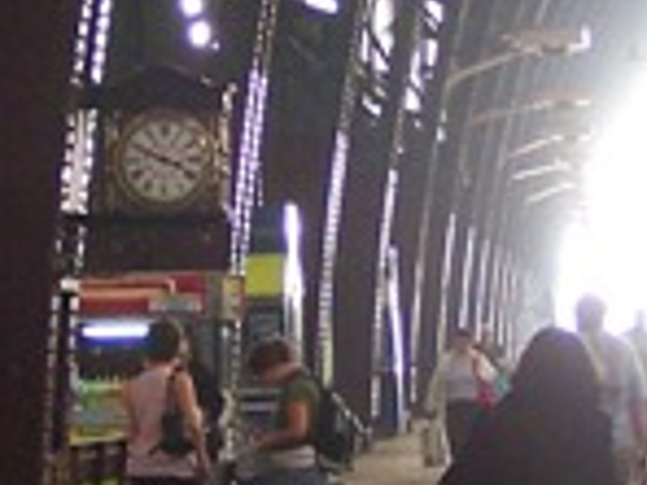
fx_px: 3701
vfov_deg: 7.5
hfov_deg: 10.0
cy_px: 39
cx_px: 413
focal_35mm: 198
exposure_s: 1/60
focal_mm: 6.3
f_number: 2.8
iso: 200
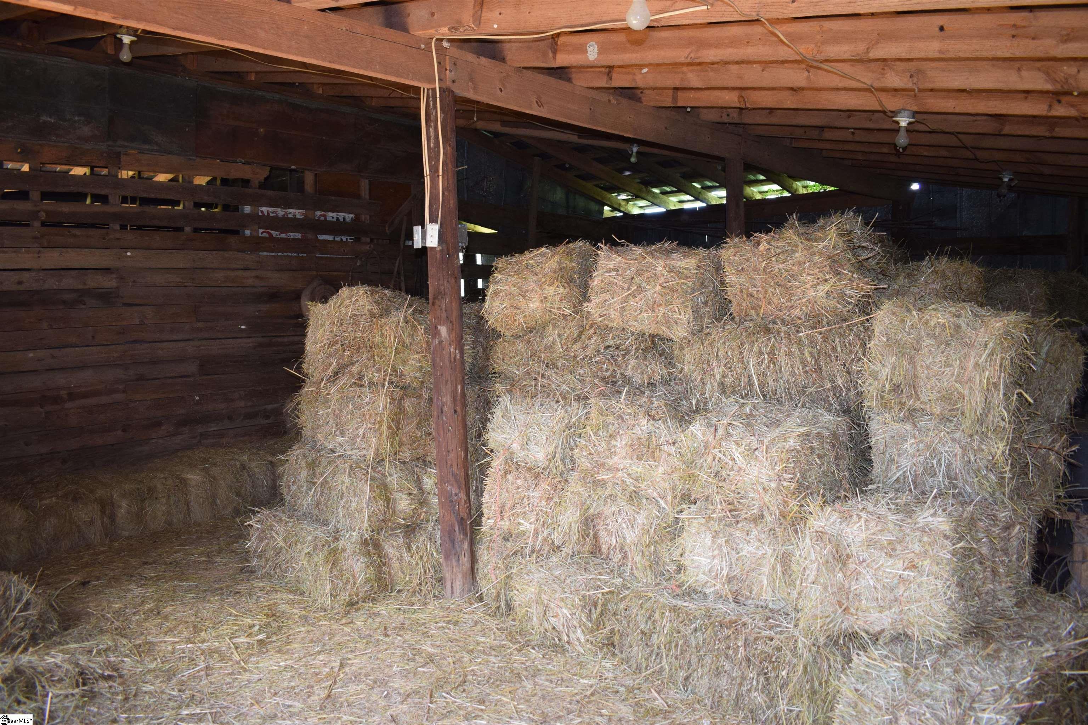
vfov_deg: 47.9
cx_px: 544
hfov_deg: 67.4
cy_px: 362
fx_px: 816
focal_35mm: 27
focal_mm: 18
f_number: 4.5
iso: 800
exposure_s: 1/80
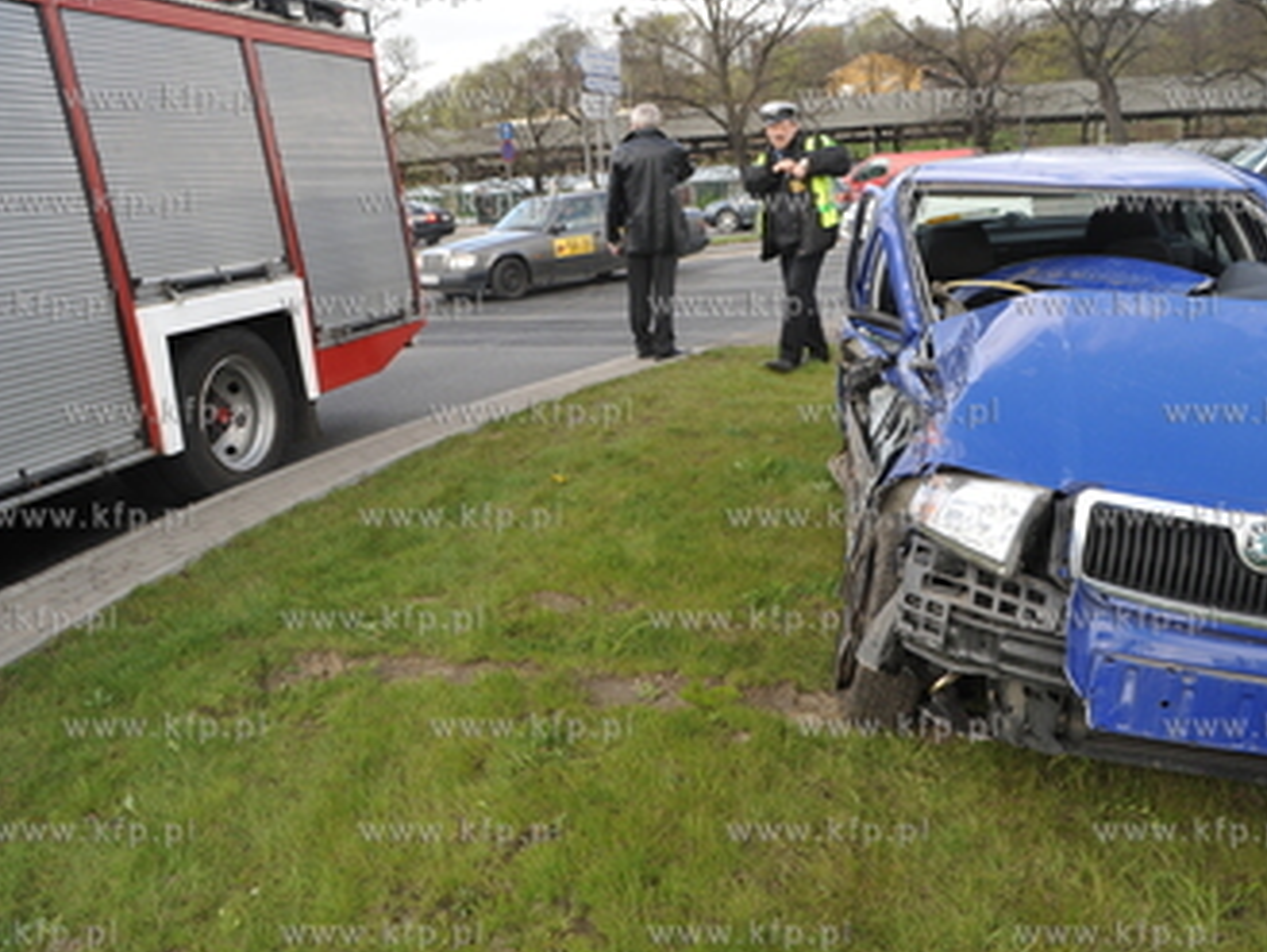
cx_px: 666
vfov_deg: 49.8
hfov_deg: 63.4
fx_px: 1025
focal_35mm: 28
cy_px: 463
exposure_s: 1/100
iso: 400
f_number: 10
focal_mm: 24
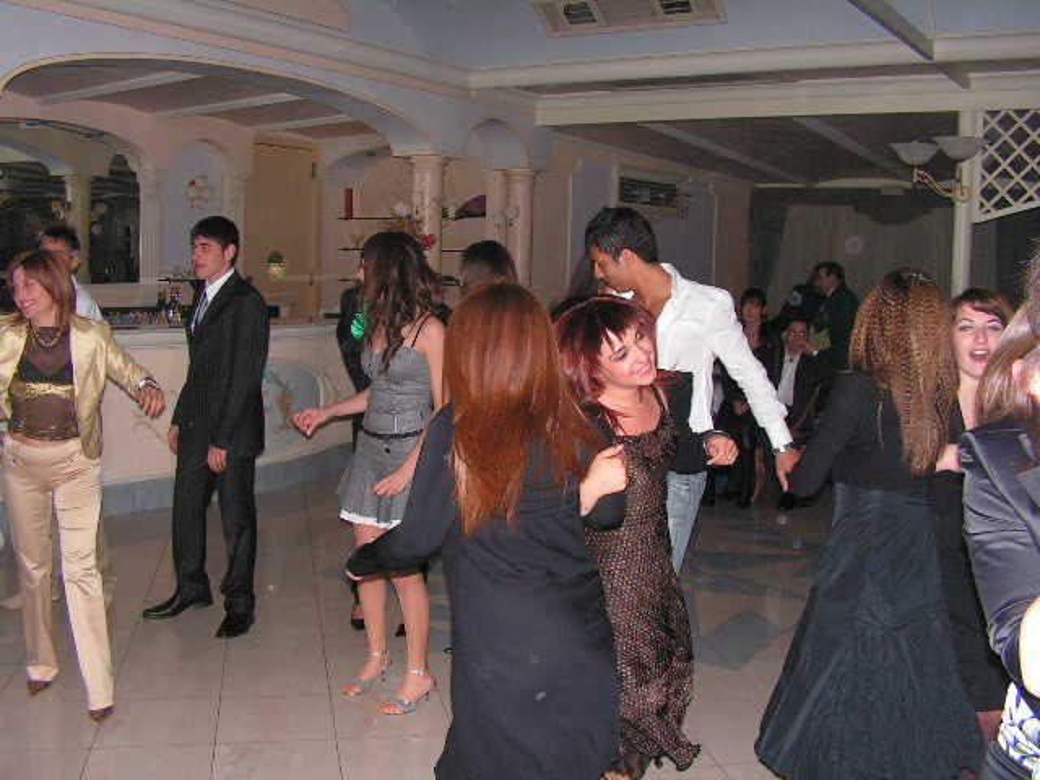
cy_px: 390
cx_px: 520
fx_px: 1082
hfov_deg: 51.4
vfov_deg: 39.7
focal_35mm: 36
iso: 200
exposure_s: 1/40
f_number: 3.2
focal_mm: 6
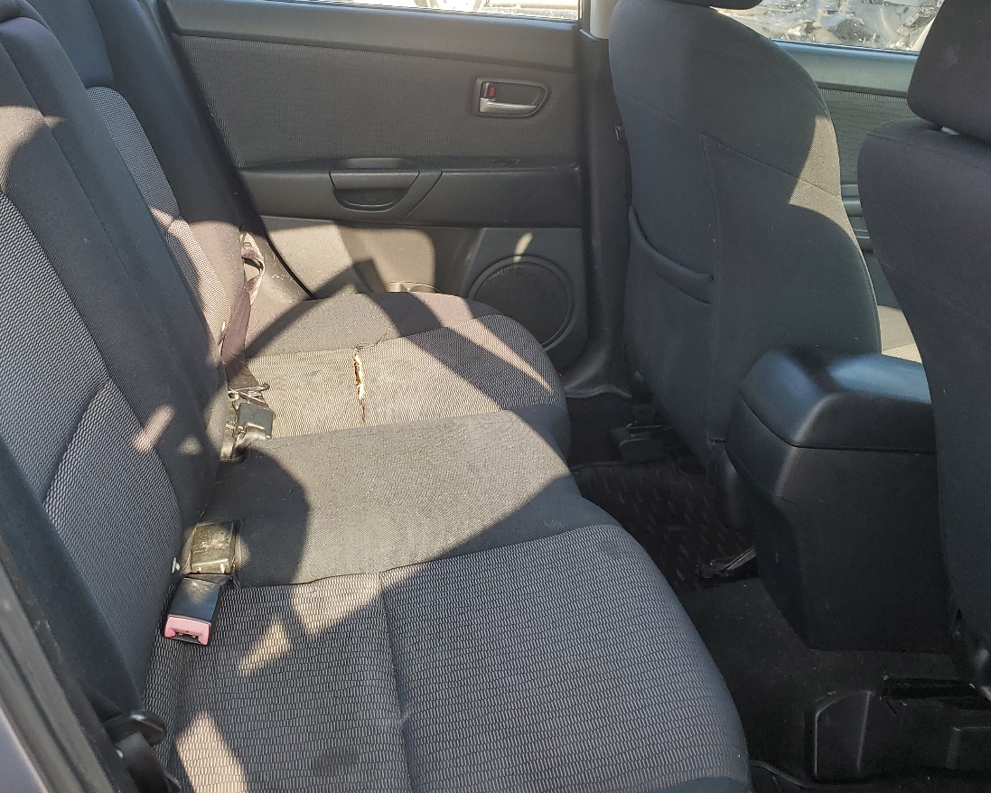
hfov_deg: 48.3
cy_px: 373
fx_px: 1085
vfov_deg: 40.1
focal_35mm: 37
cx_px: 336
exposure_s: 1/357
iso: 50
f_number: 1.5
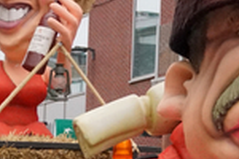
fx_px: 1115
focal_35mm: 168
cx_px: 105
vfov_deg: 8.1
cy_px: 202
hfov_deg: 12.2
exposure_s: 1/2000
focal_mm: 28
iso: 3200
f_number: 4
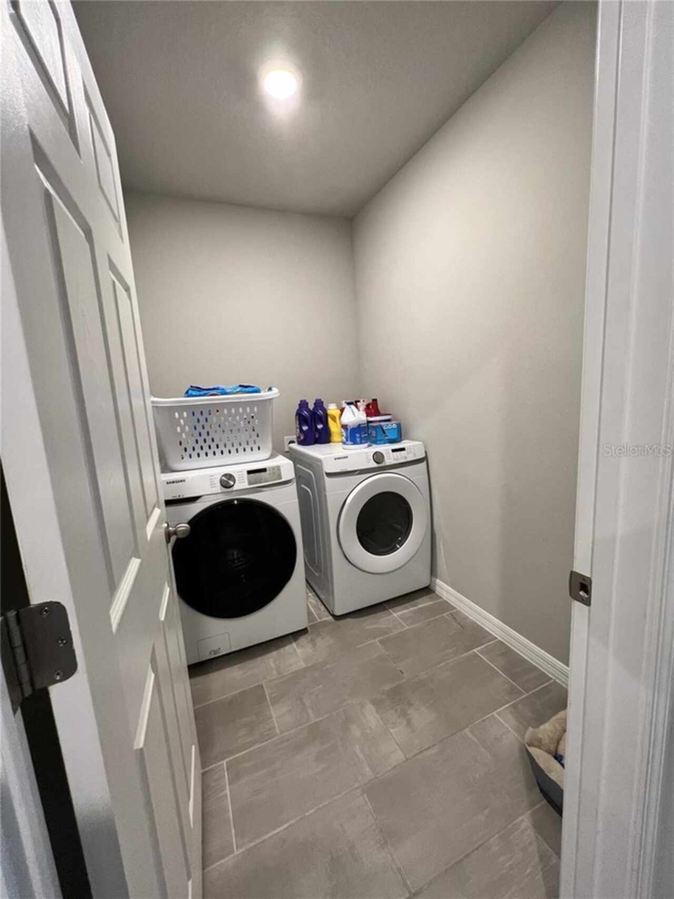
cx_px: 337
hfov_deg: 89.9
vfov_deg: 106.2
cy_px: 450
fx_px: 337
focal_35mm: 13
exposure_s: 1/60
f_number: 1.8
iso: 250
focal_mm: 1.57
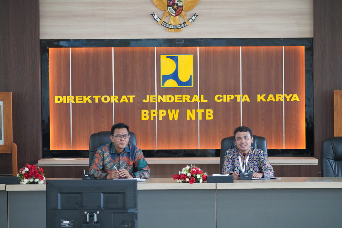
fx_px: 1016
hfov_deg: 19.1
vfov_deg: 12.8
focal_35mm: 107
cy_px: 114
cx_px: 171
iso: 5000
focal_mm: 107
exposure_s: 1/160
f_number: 4.5
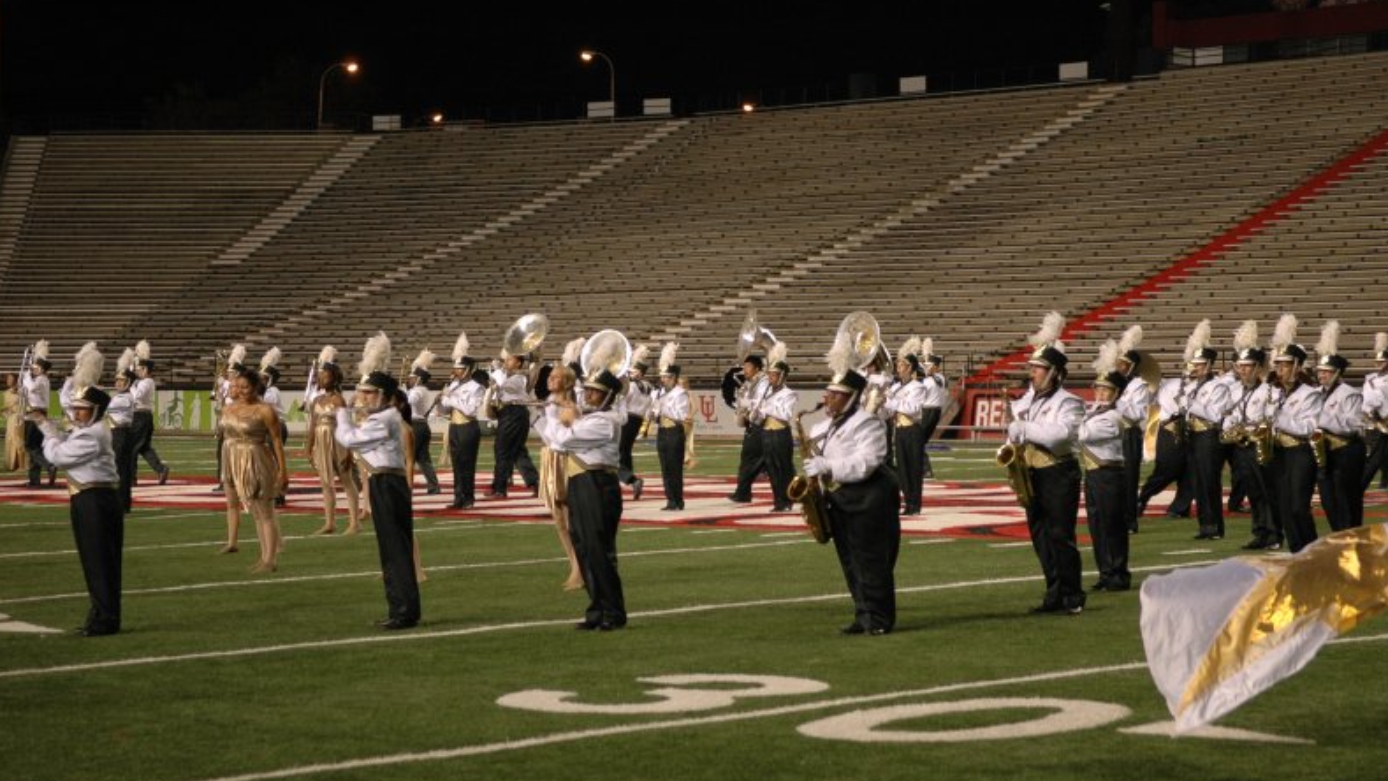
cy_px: 457
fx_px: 3222
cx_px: 688
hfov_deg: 24.3
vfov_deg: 13.8
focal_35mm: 88
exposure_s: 1/100
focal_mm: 55
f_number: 2.8
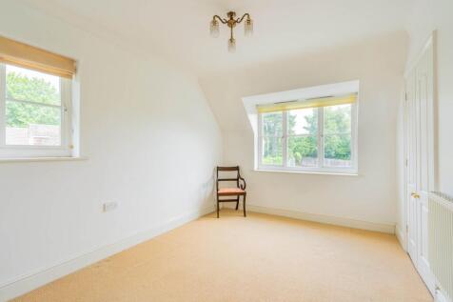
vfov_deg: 73.7
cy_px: 151
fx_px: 201
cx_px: 226
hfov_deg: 96.8
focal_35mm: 16
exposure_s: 1/60
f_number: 8
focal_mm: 16
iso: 125
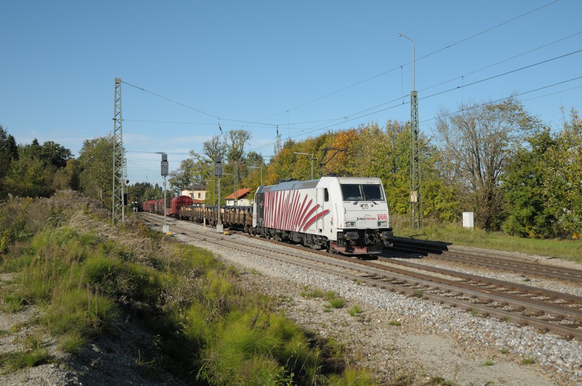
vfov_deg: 36.8
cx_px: 291
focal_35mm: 36
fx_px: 581
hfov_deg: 53.2
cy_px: 193
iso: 320
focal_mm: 24
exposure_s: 1/1000
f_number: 7.1
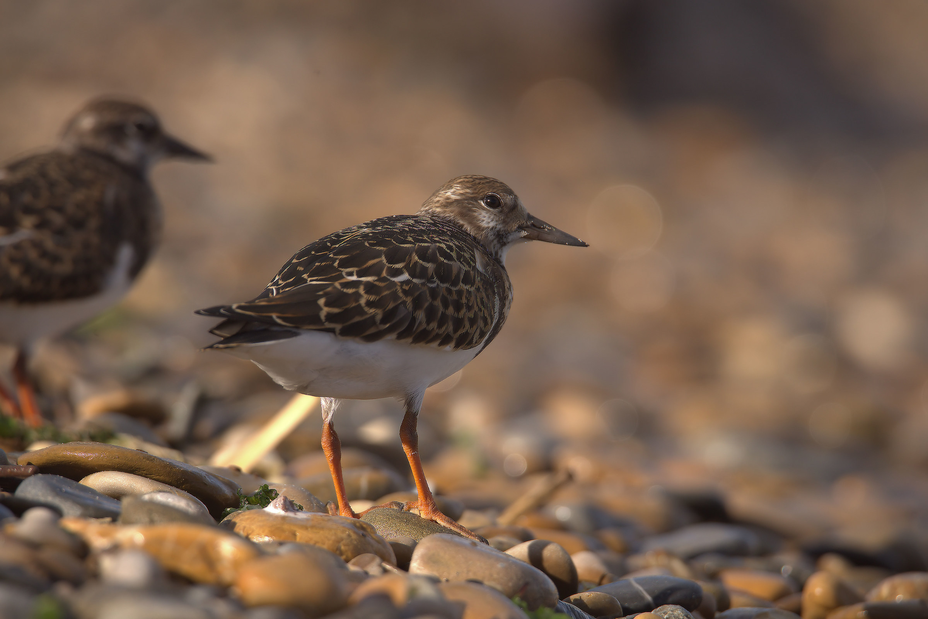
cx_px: 464
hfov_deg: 3.4
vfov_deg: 2.3
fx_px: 15471
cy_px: 310
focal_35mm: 600
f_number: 8
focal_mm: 600
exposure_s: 1/800
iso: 400
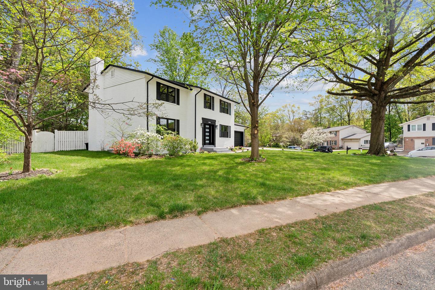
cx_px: 218
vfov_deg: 73.8
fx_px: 193
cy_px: 145
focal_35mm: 16
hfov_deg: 96.7
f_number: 8
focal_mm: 16
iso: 80
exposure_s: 1/125
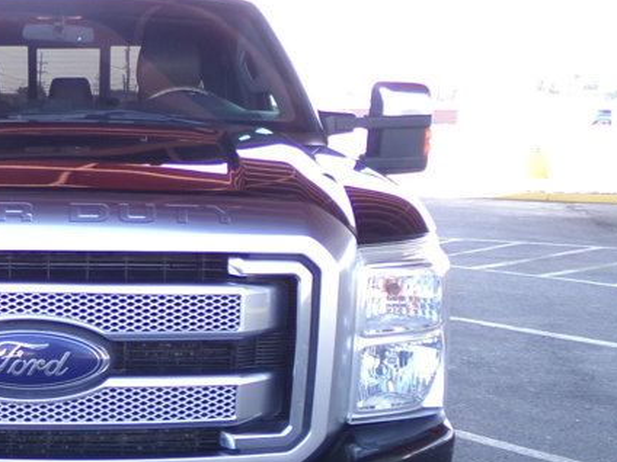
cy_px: 400
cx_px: 52
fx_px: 1034
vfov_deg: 24.6
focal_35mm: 58
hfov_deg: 31.5
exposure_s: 1/60
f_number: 3.7
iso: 100
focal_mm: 4.3
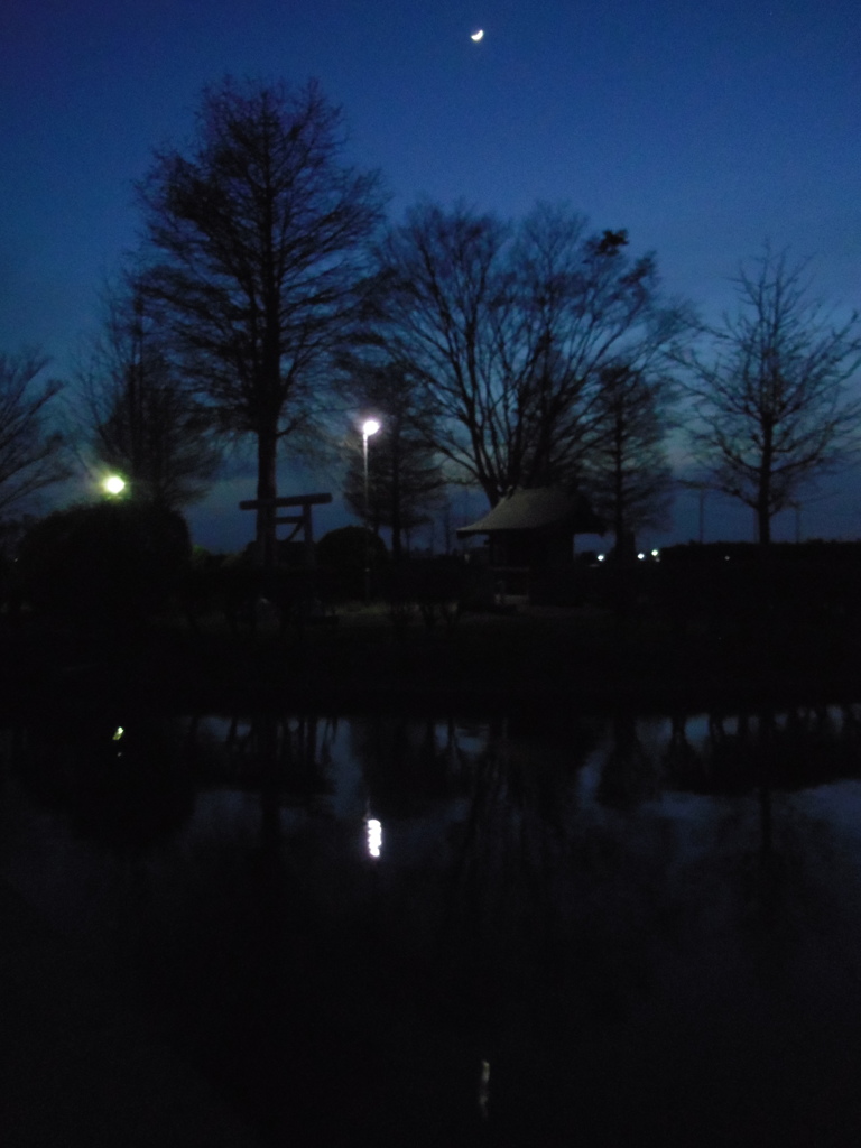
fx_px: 929
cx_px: 430
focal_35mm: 28
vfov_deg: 63.4
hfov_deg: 49.7
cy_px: 574
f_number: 3.9
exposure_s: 1/4
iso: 800
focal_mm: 5.1
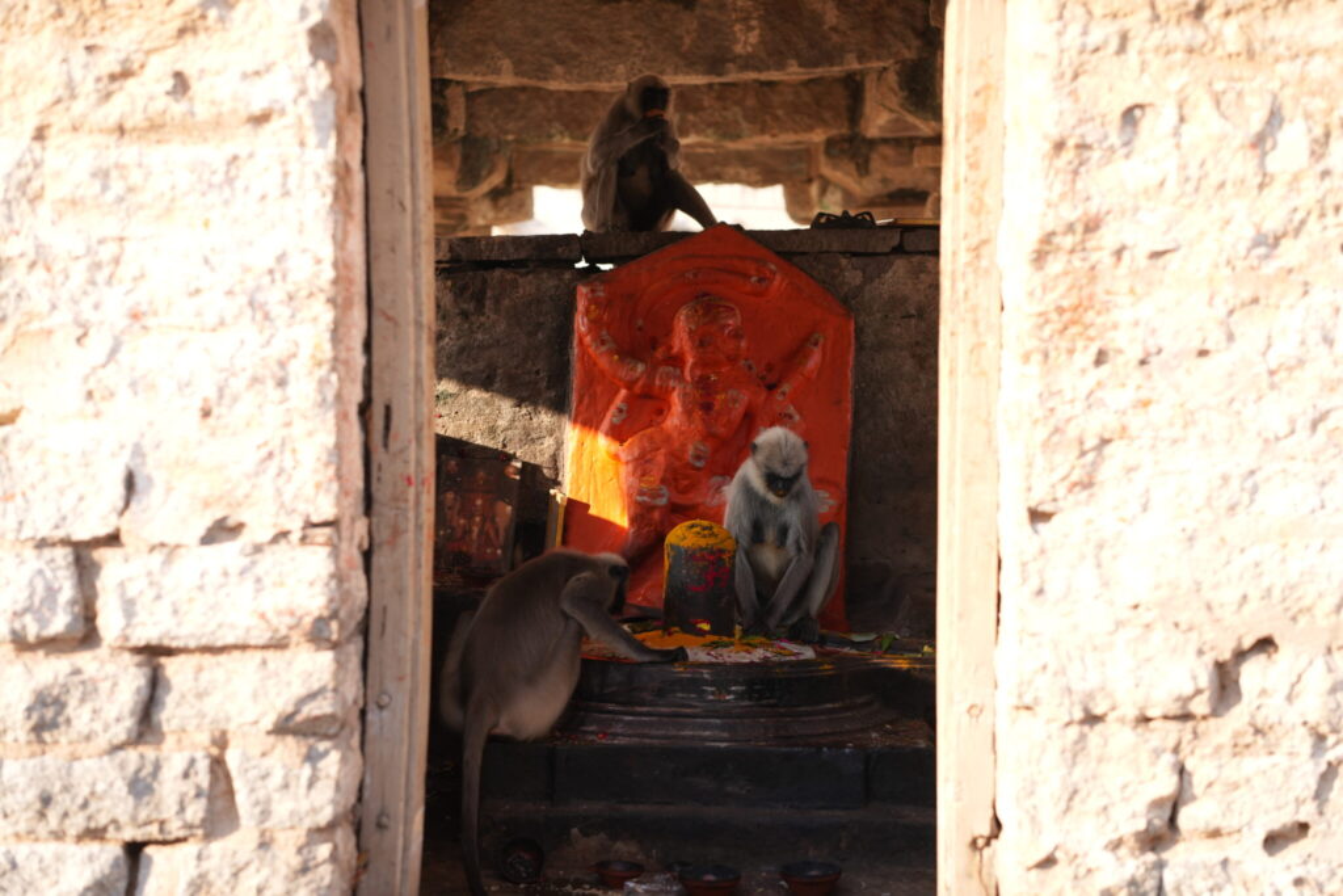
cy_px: 448
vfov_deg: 27.0
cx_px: 672
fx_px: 1865
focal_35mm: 50
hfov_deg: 39.6
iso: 250
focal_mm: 50
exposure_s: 1/500
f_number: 2.5
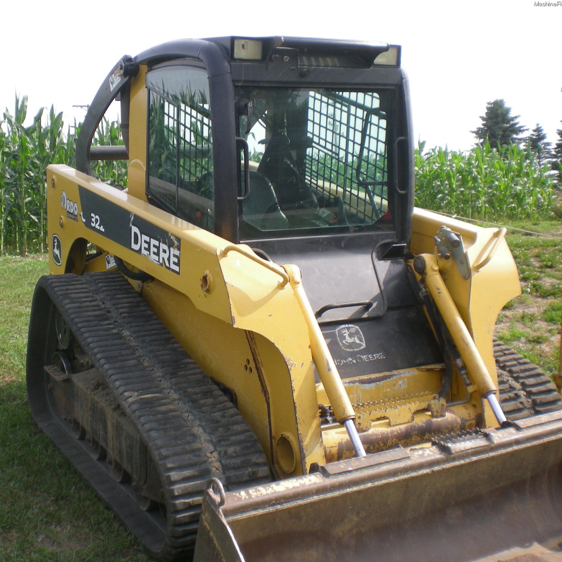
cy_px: 280
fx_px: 827
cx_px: 209
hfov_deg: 37.3
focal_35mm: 45
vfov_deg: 37.6
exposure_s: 1/157
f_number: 4.6
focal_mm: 6.3
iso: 50
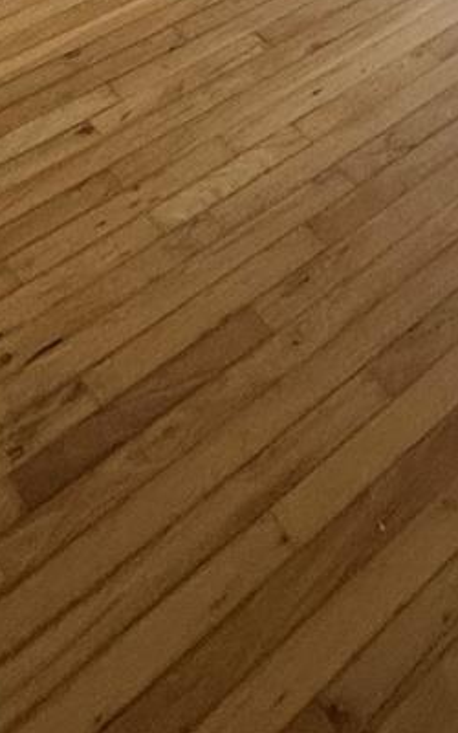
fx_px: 1138
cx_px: 225
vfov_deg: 23.1
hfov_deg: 22.7
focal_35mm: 57
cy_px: -524
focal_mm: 2.22
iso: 250
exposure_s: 1/99
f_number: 2.2
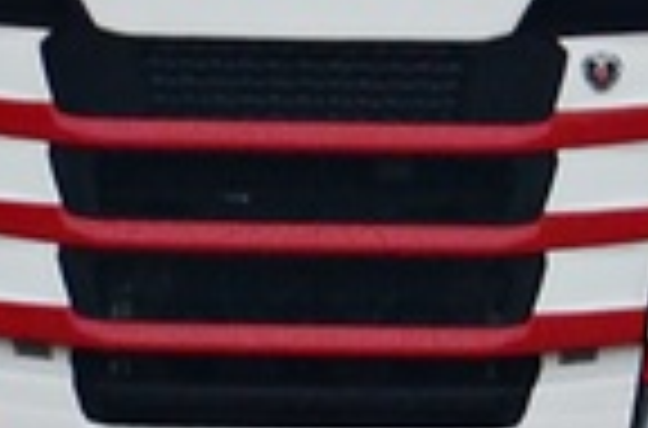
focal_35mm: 2504
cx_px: 536
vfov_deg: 0.5
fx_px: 44925
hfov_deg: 0.8
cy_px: -153
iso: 1250
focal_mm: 300
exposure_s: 1/1000
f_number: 10
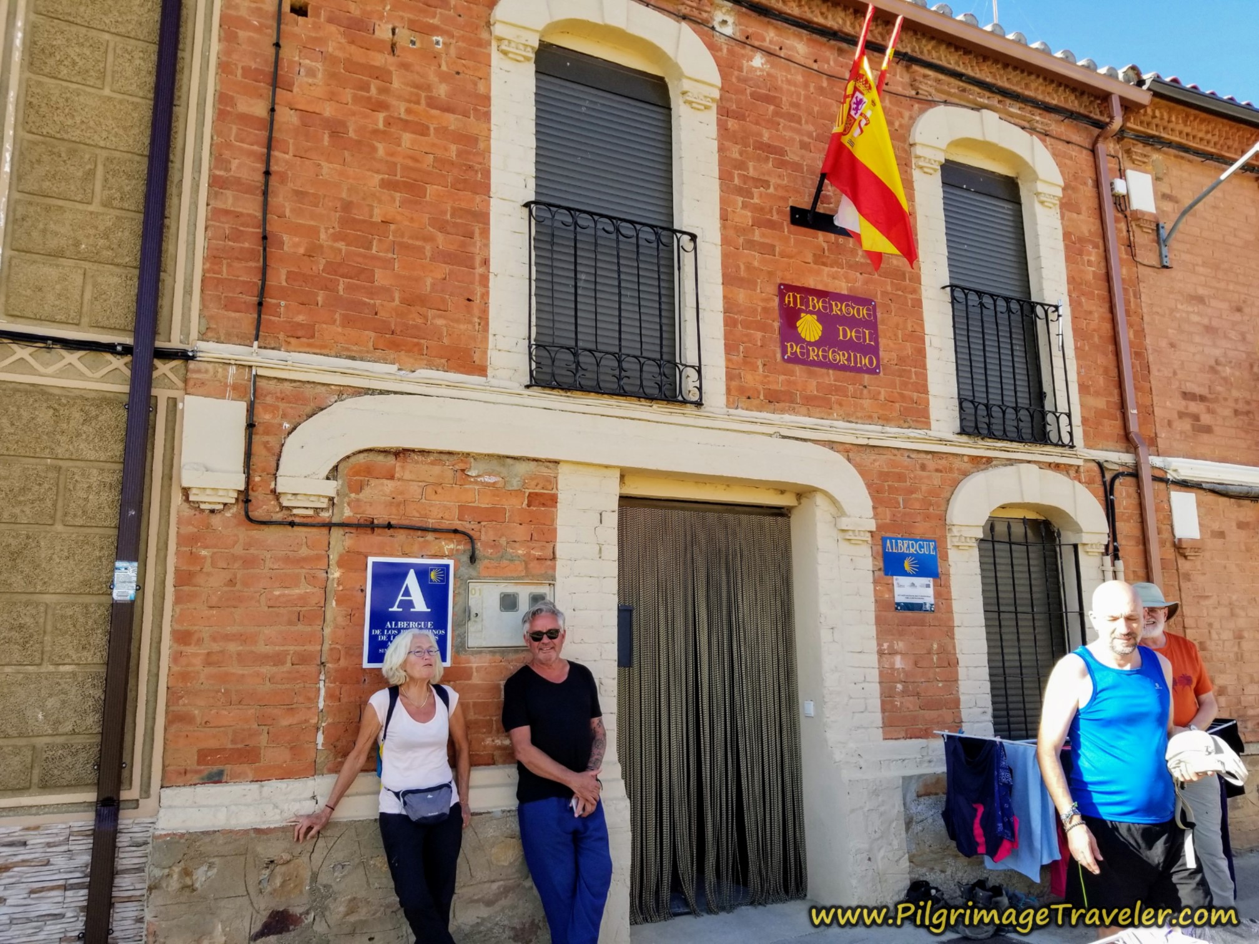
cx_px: 630
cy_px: 472
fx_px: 946
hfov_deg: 67.3
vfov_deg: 53.1
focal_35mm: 26
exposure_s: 1/532
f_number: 1.7
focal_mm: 4.3
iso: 50
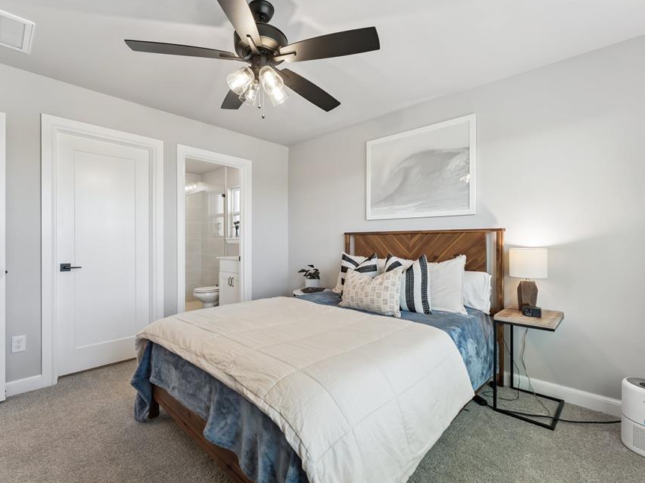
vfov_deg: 78.0
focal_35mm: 16
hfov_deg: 94.5
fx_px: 298
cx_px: 326
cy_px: 252
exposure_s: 1/25
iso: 200
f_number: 10
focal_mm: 14
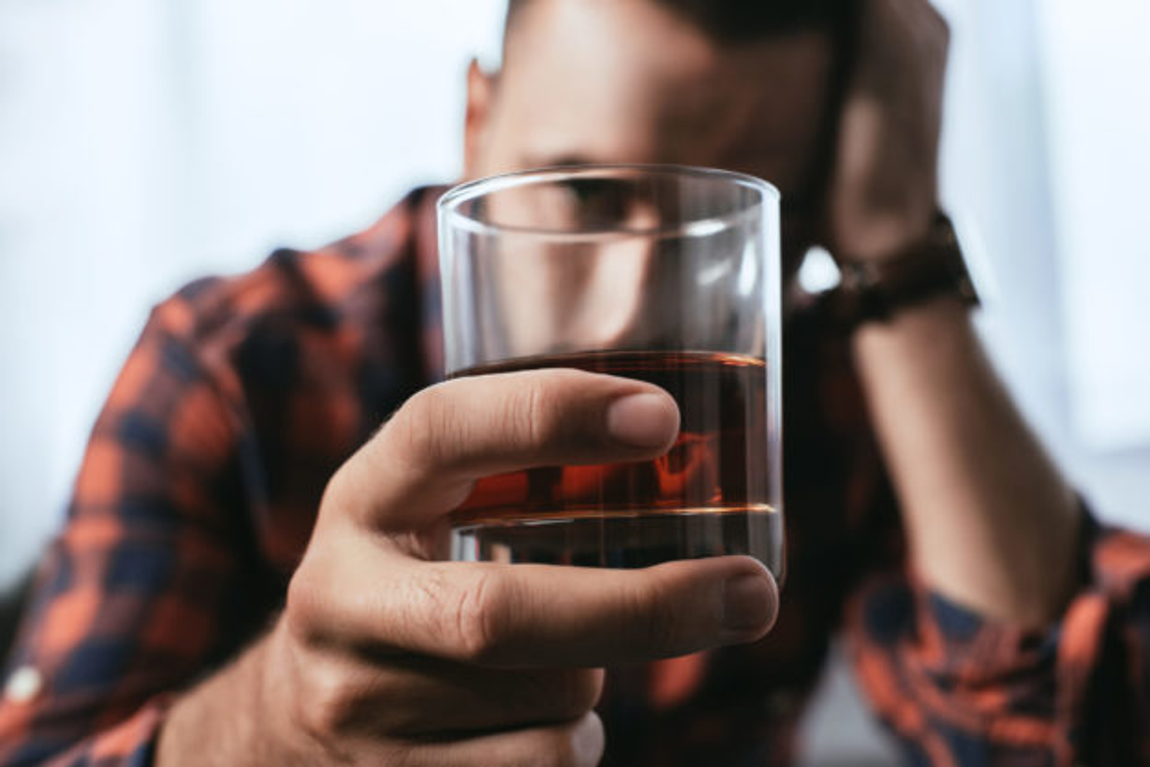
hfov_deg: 39.6
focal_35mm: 50
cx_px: 575
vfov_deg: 27.0
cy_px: 384
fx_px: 1597
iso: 250
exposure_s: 1/200
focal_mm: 50
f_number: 5
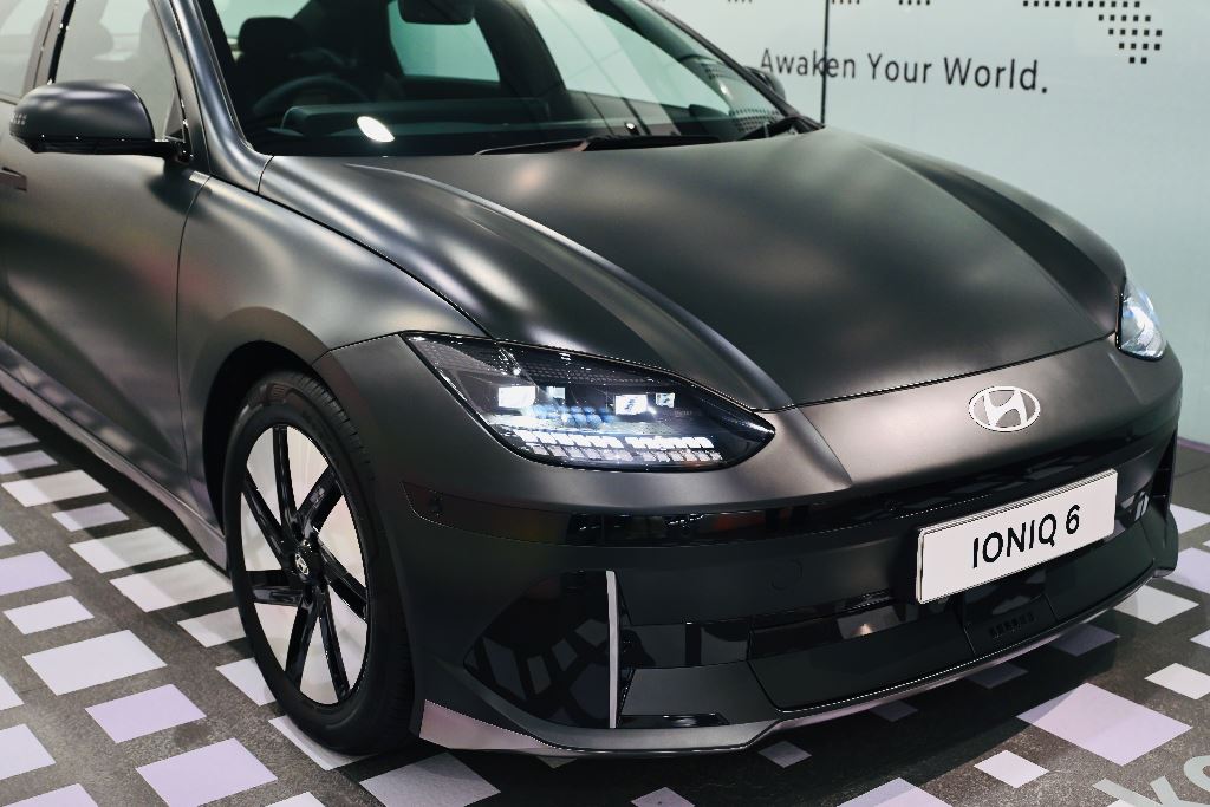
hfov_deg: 50.7
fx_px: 1277
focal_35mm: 38
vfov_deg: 35.1
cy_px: 404
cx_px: 605
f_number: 3.5
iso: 1000
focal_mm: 38
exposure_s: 1/400
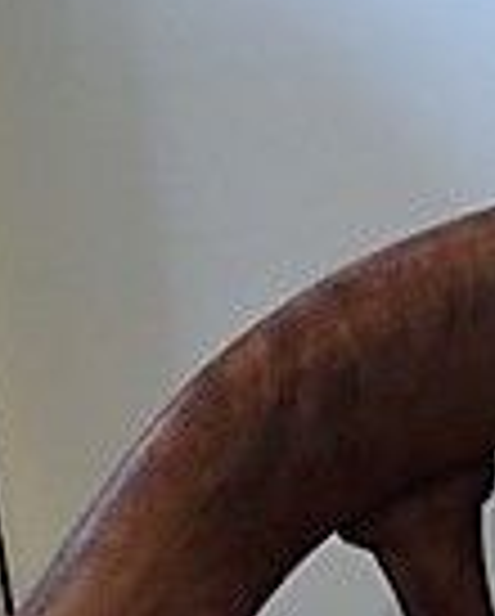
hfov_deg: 11.5
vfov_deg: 13.0
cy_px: 1275
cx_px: 864
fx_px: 2302
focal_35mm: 126
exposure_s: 1/33
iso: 200
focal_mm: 4.15
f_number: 2.2
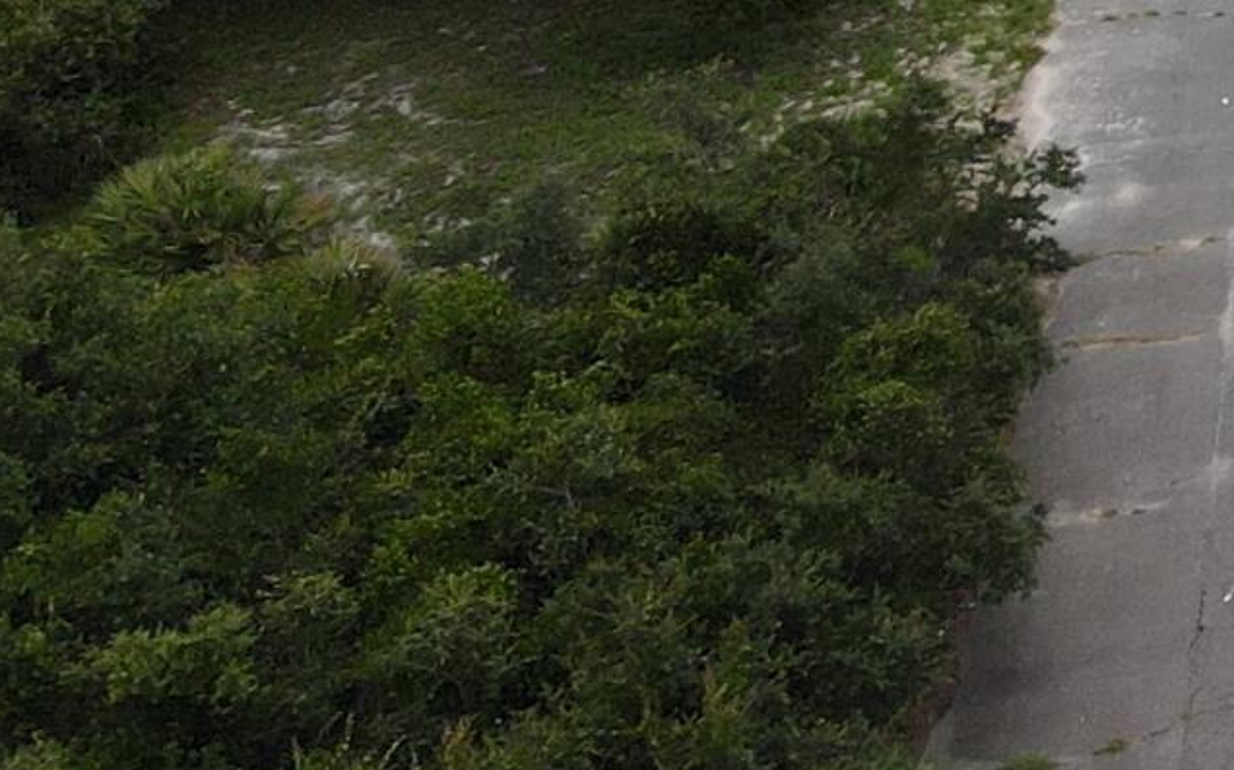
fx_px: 4034
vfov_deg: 10.2
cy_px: -673
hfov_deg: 13.6
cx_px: 2778
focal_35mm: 120
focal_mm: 4.5
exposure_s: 1/500
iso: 100
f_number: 2.8
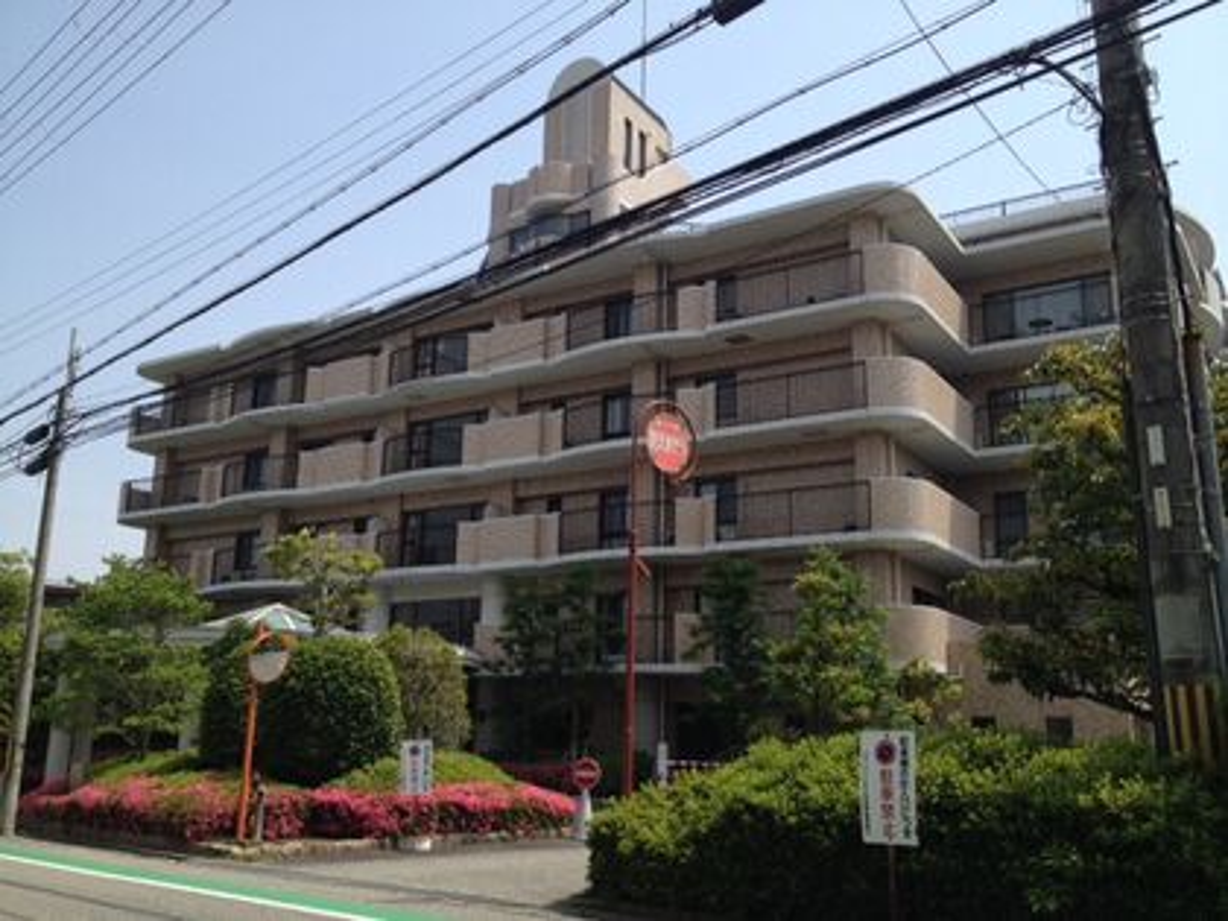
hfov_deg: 52.6
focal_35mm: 35
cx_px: 614
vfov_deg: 40.7
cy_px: 460
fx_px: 1242
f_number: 2.4
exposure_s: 1/1534
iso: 50
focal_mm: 4.28
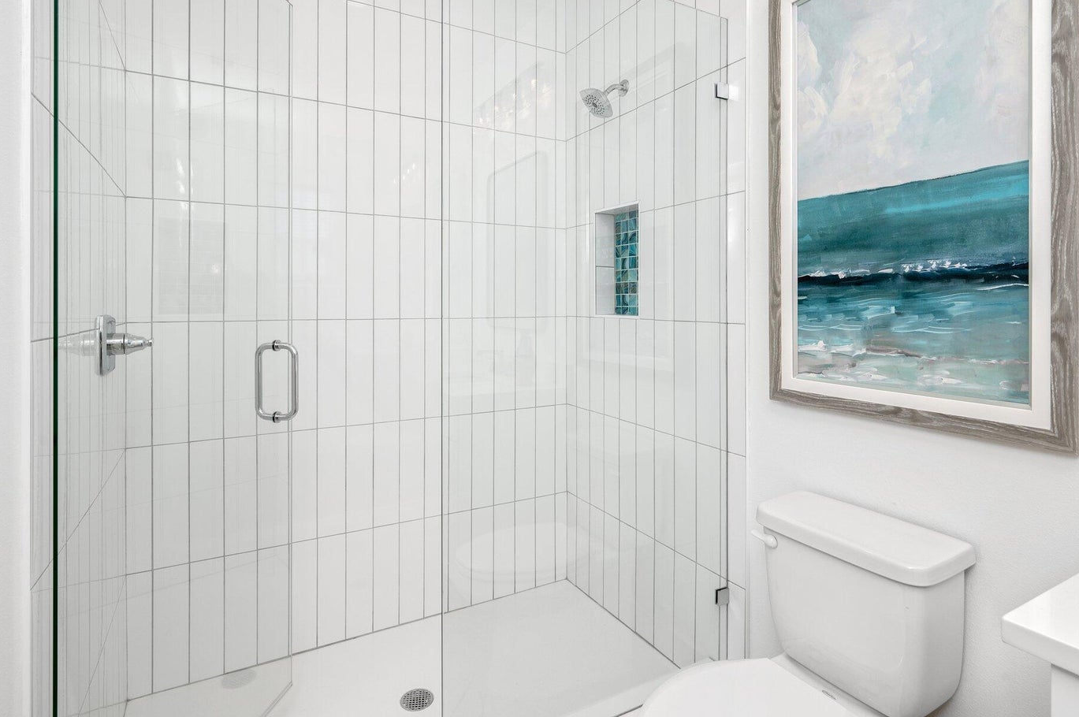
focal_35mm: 18
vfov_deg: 67.0
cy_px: 314
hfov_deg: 90.0
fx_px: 539
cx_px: 515
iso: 100
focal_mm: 16
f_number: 9
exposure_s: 1/60
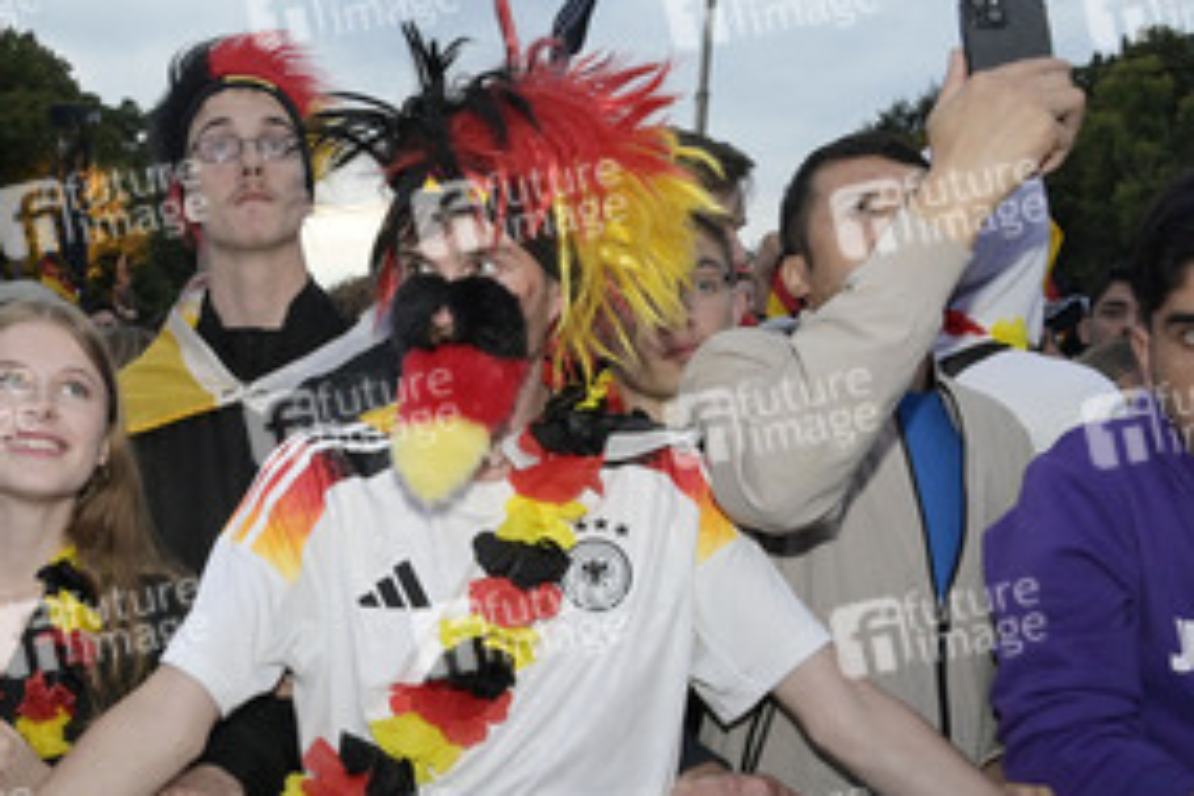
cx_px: 408
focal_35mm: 49
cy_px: 524
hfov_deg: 39.9
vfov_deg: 27.4
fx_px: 1625
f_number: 13
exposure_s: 1/250
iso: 8000
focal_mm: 31
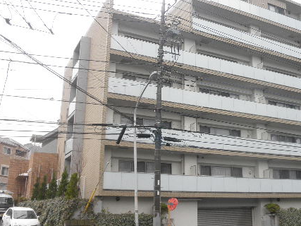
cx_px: 200
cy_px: 112
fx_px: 365
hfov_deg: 44.2
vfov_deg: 34.3
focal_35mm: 42
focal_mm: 5
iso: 64
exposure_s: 1/250
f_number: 3
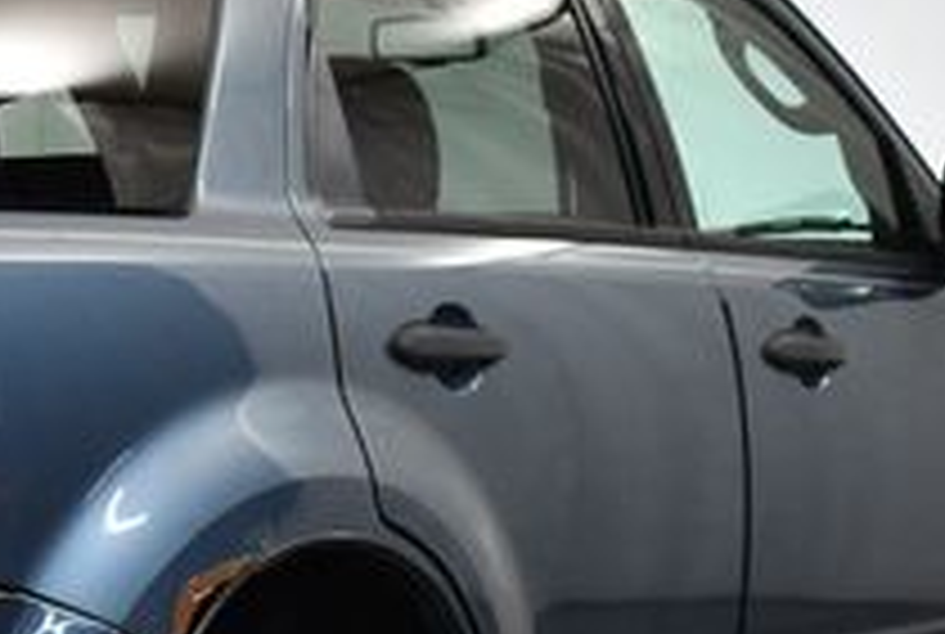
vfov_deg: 10.3
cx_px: -27
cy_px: 459
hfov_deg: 15.0
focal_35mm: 134
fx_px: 3525
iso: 800
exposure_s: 1/125
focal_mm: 22
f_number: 3.8
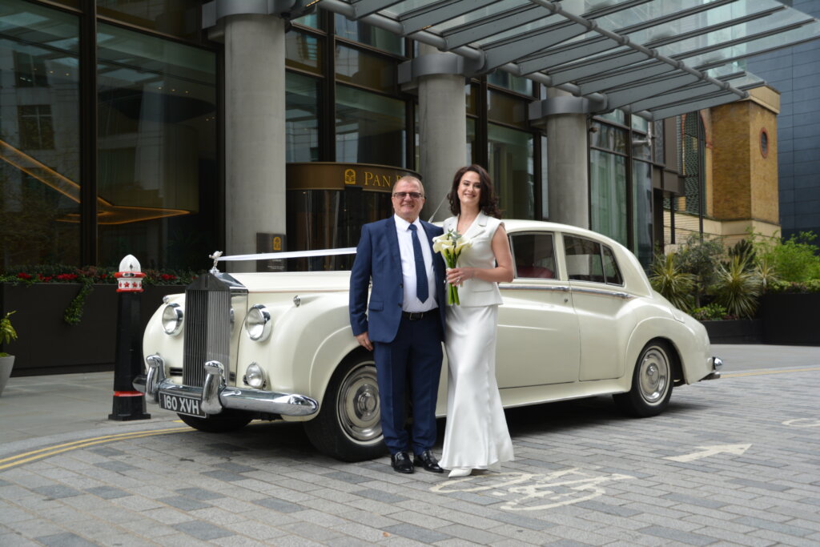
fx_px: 923
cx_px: 410
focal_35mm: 40
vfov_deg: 33.0
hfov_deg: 47.9
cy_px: 274
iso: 200
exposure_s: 1/160
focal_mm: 27
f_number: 6.3
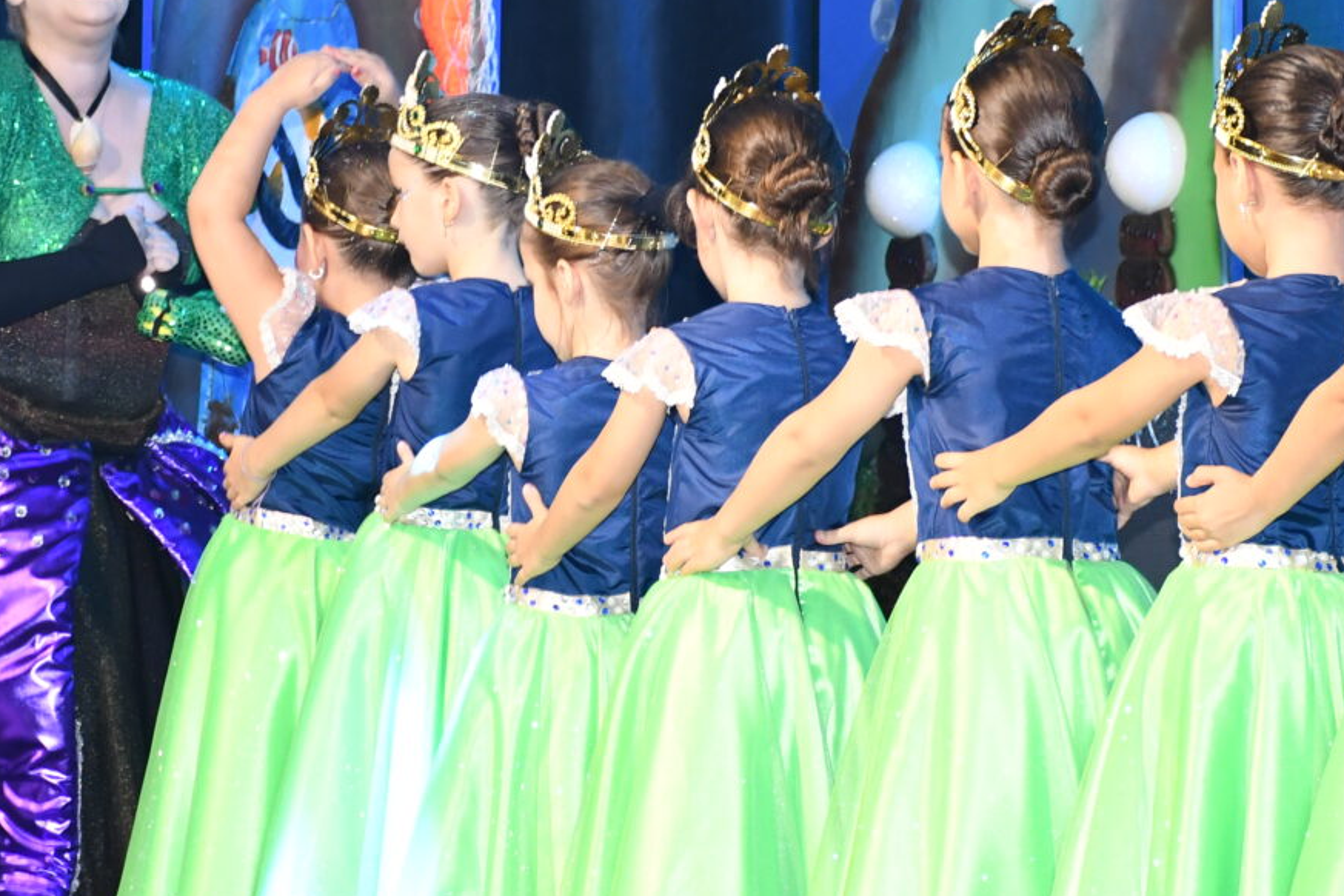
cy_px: 374
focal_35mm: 165
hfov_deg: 12.5
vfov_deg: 8.3
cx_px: 660
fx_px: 6160
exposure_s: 1/60
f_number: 4.8
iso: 1000
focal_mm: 50
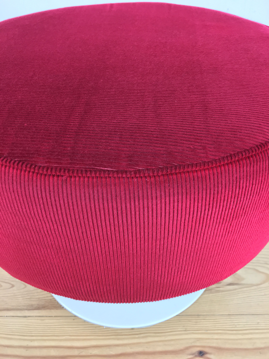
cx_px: 134
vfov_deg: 61.7
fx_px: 300
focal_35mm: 29
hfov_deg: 48.2
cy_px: 180
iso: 125
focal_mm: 4.15
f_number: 2.2
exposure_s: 1/33
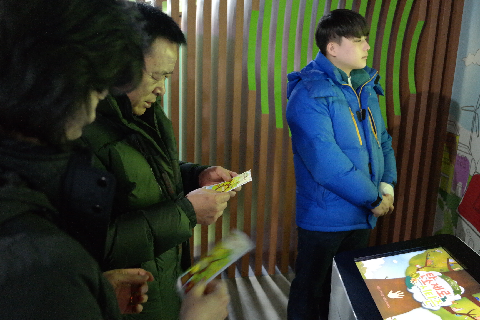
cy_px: 160
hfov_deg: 61.9
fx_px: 400
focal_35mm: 30
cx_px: 240
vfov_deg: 43.6
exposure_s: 1/25
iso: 3200
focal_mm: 20
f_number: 3.5
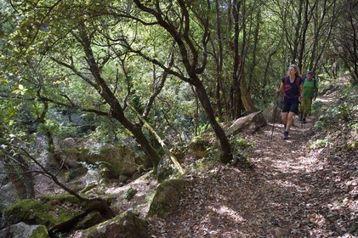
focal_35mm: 24
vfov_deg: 53.1
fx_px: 238
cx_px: 179
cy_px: 119
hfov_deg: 73.8
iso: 400
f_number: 8
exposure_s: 1/100
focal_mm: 24
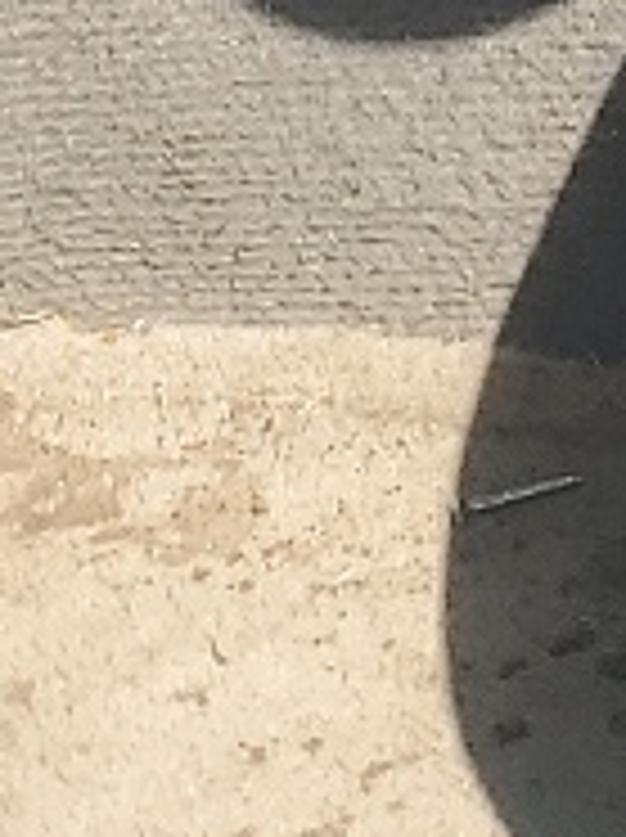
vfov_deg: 8.0
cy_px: -1382
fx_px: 5414
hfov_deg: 6.4
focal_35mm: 224
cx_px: 1419
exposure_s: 1/1667
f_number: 1.5
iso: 50
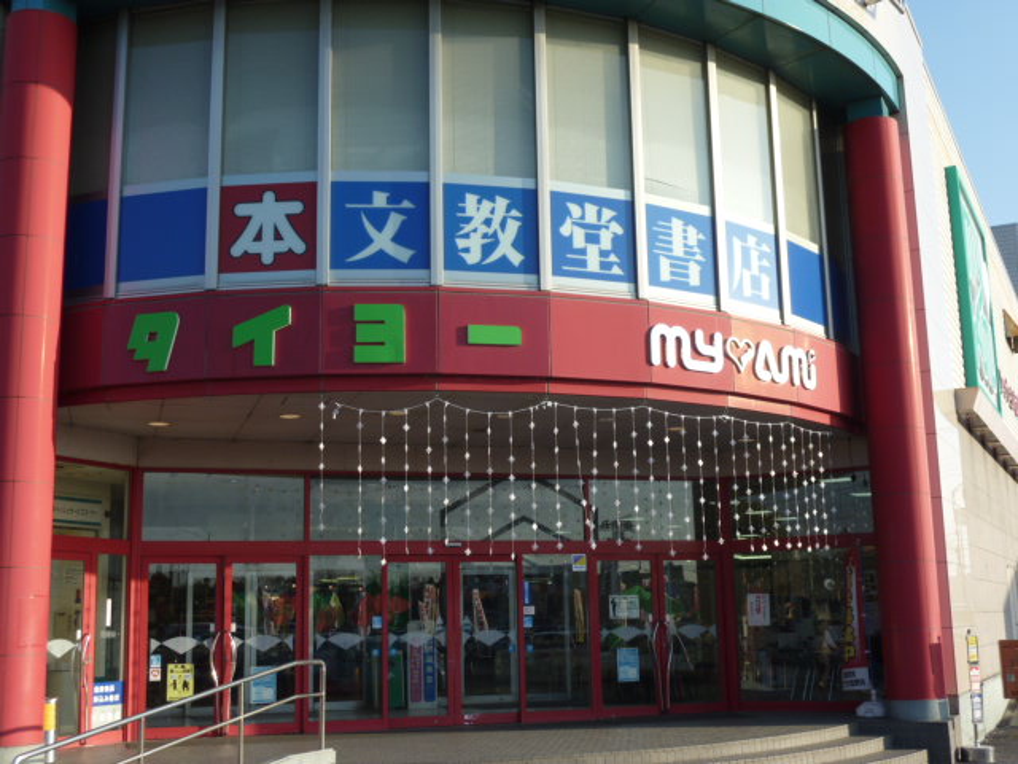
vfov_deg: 36.0
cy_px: 382
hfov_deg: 46.8
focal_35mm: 40
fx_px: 1176
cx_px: 509
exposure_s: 1/250
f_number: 4
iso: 80
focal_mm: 7.2
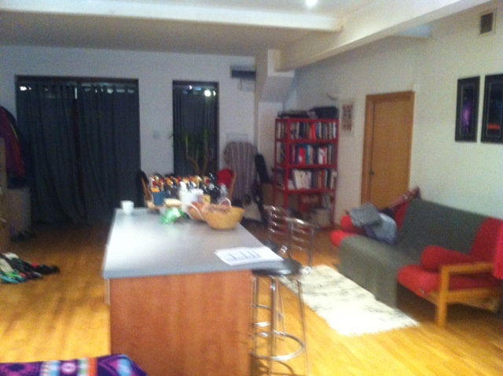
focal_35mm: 35
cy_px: 188
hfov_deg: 52.7
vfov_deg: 40.6
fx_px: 508
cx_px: 252
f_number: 2.8
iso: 500
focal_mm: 3.85
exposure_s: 1/15
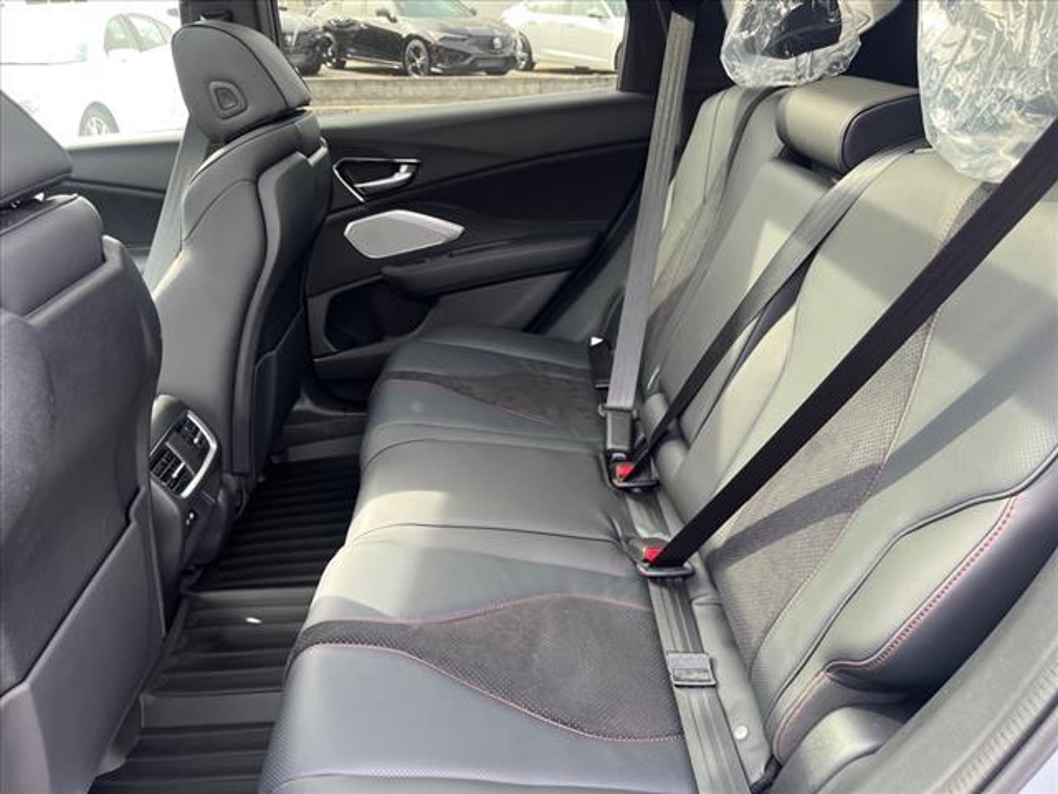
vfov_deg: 53.1
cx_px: 529
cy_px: 397
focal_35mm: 26
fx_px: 795
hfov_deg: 67.3
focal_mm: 5.1
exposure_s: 1/121
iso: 100
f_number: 1.6
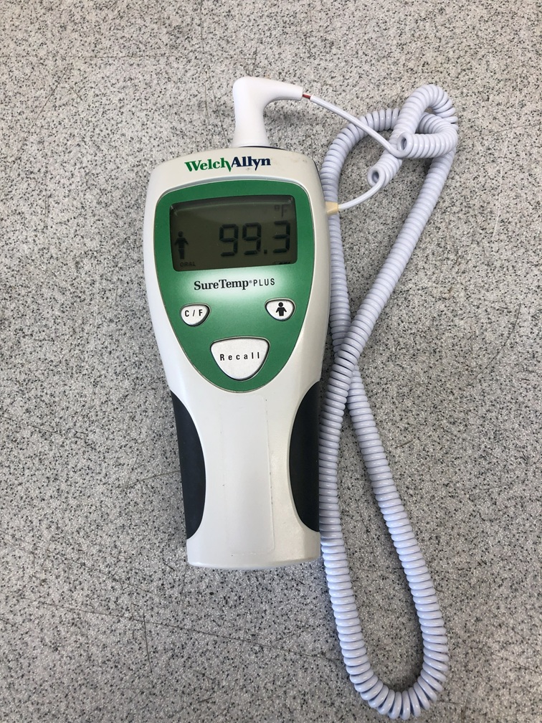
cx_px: 271
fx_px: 585
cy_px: 362
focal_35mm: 28
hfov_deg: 49.7
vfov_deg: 63.4
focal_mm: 3.99
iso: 50
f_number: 1.8
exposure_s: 1/120
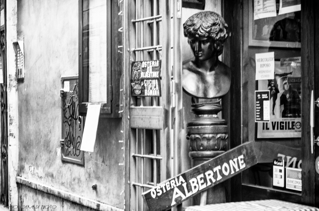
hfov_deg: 27.0
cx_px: 160
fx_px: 663
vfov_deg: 18.1
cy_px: 106
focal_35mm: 75
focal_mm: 50
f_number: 8
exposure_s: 1/13
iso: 400
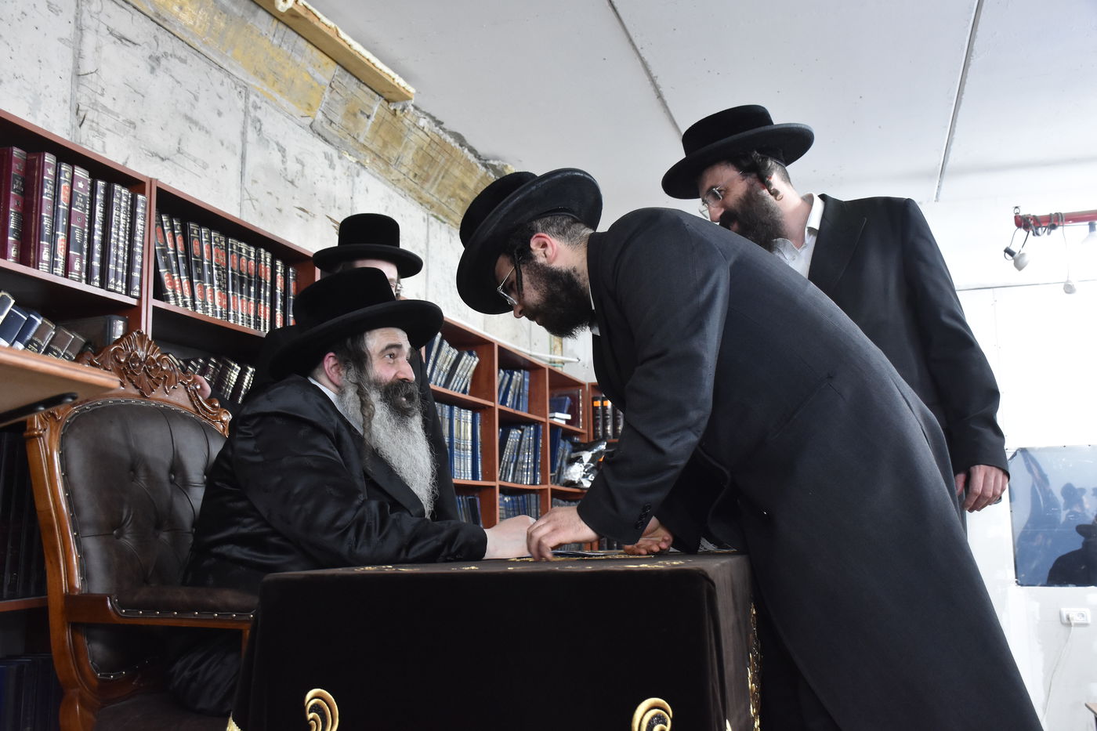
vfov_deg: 38.4
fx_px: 1051
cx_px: 548
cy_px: 366
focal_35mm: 34
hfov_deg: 55.1
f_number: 5.6
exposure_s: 1/100
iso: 2000
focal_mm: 23
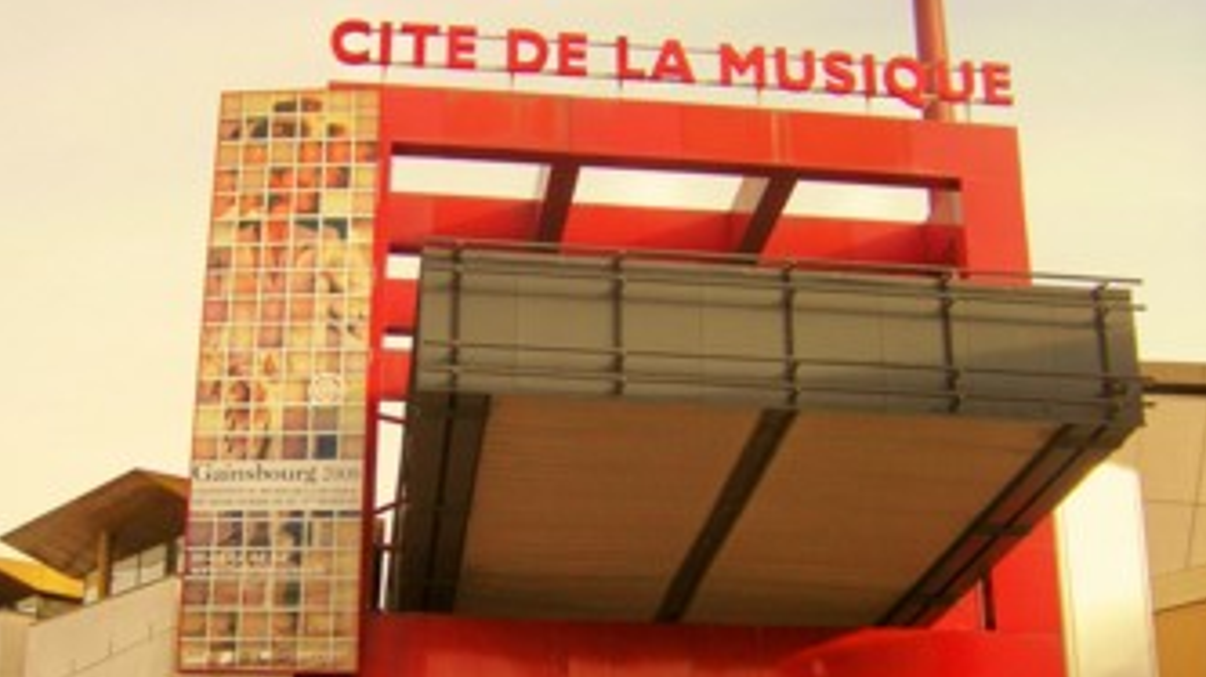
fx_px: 1694
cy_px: 456
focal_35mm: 53
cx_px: 601
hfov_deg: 39.2
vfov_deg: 22.5
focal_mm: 60
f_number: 2.8
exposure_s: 1/500
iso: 64
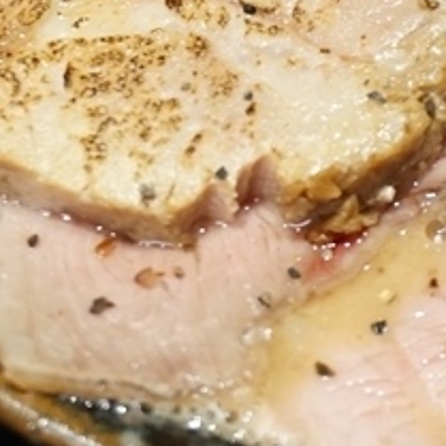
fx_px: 2829
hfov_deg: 8.9
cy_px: -54
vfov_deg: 8.9
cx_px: 580
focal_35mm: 194
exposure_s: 1/60
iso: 640
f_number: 5
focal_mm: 31
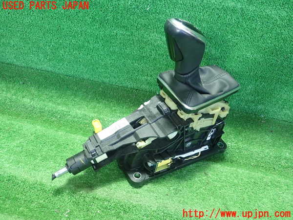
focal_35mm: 30
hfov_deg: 60.0
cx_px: 146
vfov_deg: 46.8
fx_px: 254
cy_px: 110
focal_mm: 5.5
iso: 800
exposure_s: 1/80
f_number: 2.3
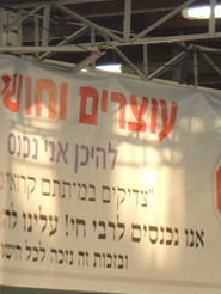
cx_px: 111
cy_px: 228
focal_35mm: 313
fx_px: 2660
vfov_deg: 6.3
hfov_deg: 4.8
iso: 160
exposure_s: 1/60
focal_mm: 9.8
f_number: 3.7
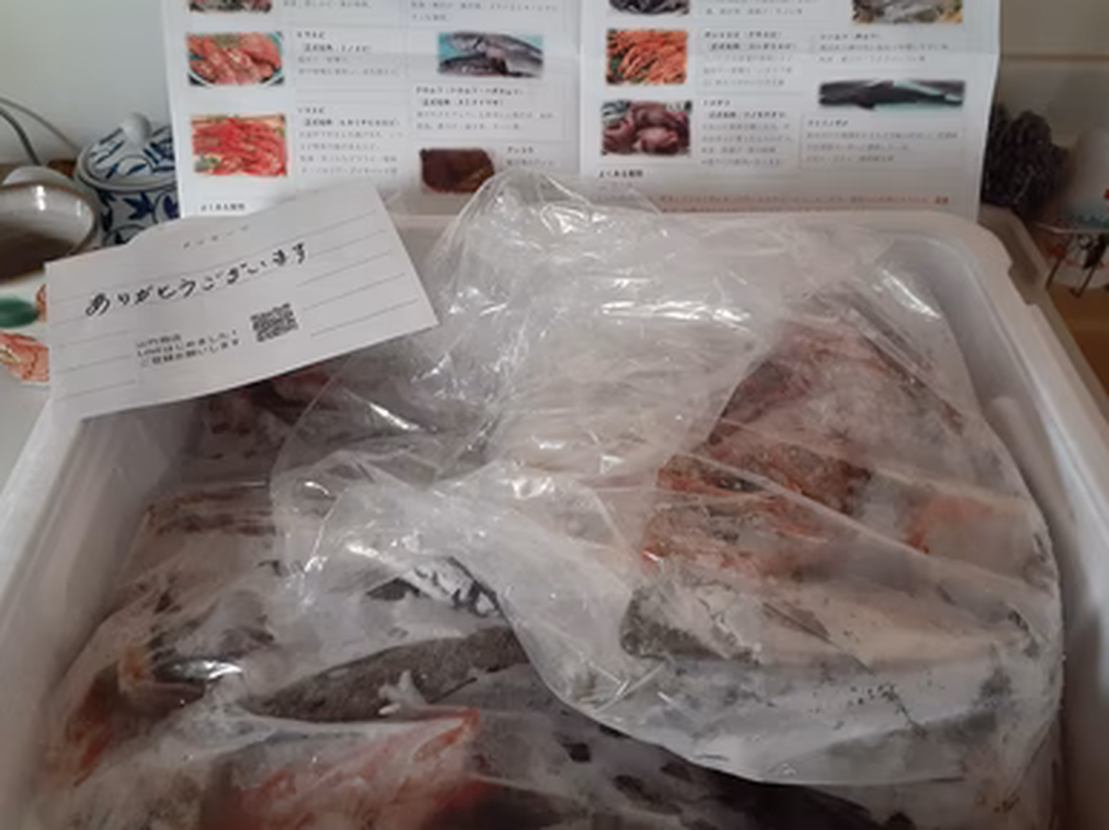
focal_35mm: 28
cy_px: 416
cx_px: 549
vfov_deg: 49.7
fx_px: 896
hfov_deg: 63.5
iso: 640
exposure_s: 1/25
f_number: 1.9
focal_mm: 3.6
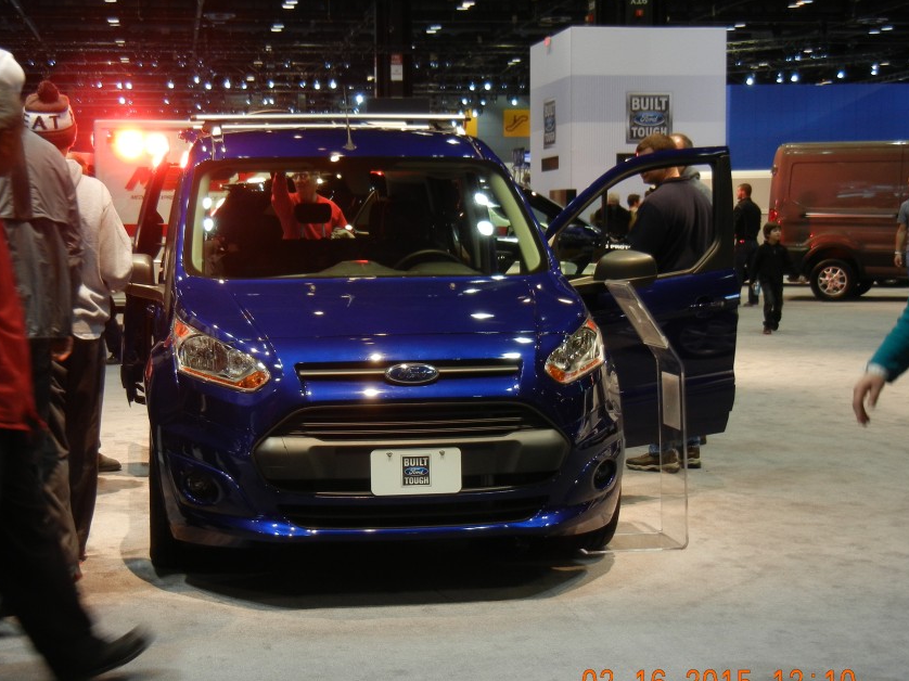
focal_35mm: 55
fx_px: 1444
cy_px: 354
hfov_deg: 34.8
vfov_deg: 26.5
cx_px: 368
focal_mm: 8.1
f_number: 3.8
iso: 200
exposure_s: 1/30
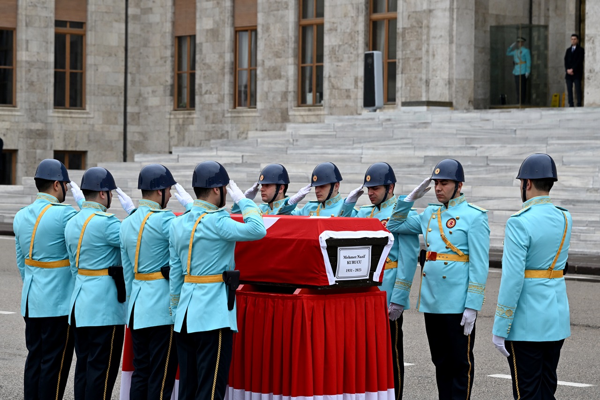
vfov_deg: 13.0
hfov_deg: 19.5
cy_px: 200
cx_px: 300
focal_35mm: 105
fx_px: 1749
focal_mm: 70
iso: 400
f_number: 5
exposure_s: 1/400
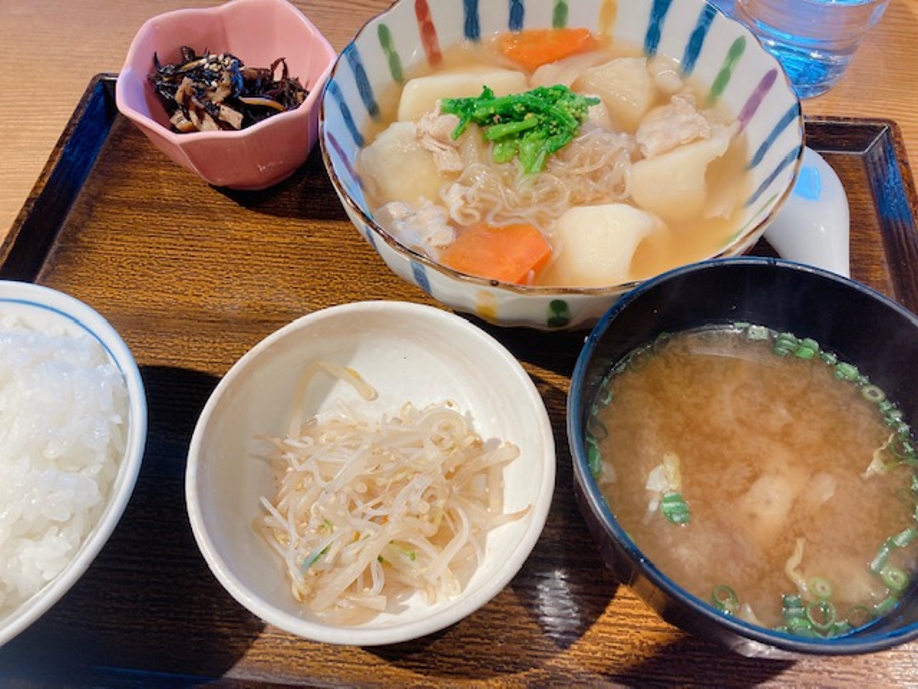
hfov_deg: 63.4
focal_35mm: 28
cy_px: 344
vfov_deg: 49.7
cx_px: 459
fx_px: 743
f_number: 1.8
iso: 80
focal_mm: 3.99
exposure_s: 1/100
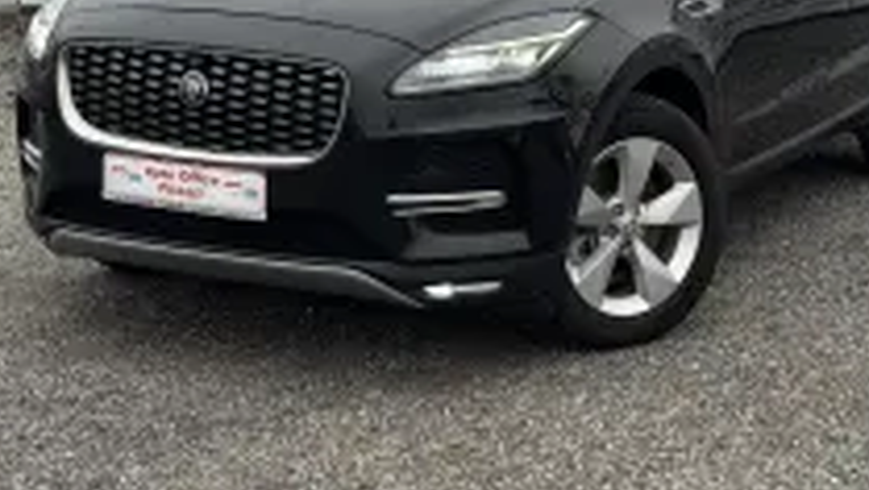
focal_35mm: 90
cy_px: 37
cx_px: 549
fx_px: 2076
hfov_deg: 23.6
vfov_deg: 13.3
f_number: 1.78
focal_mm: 6.76
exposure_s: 1/633
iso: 64
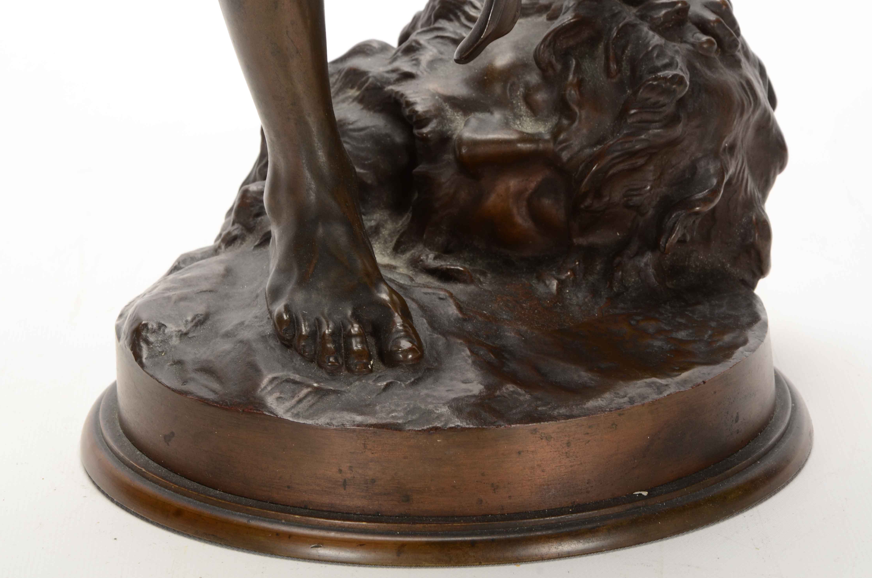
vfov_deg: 7.8
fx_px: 4219
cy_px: 276
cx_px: 428
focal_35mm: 175
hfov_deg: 11.8
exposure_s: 1/160
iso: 200
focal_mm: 105
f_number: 14
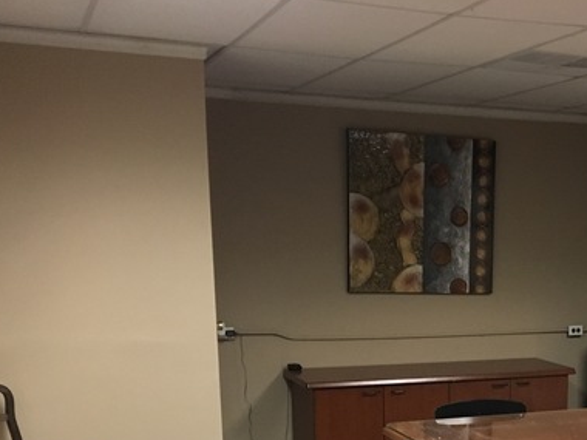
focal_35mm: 59
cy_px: 438
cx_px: 537
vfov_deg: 23.8
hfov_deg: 31.1
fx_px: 1000
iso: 200
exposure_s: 1/20
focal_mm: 4.15
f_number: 2.2
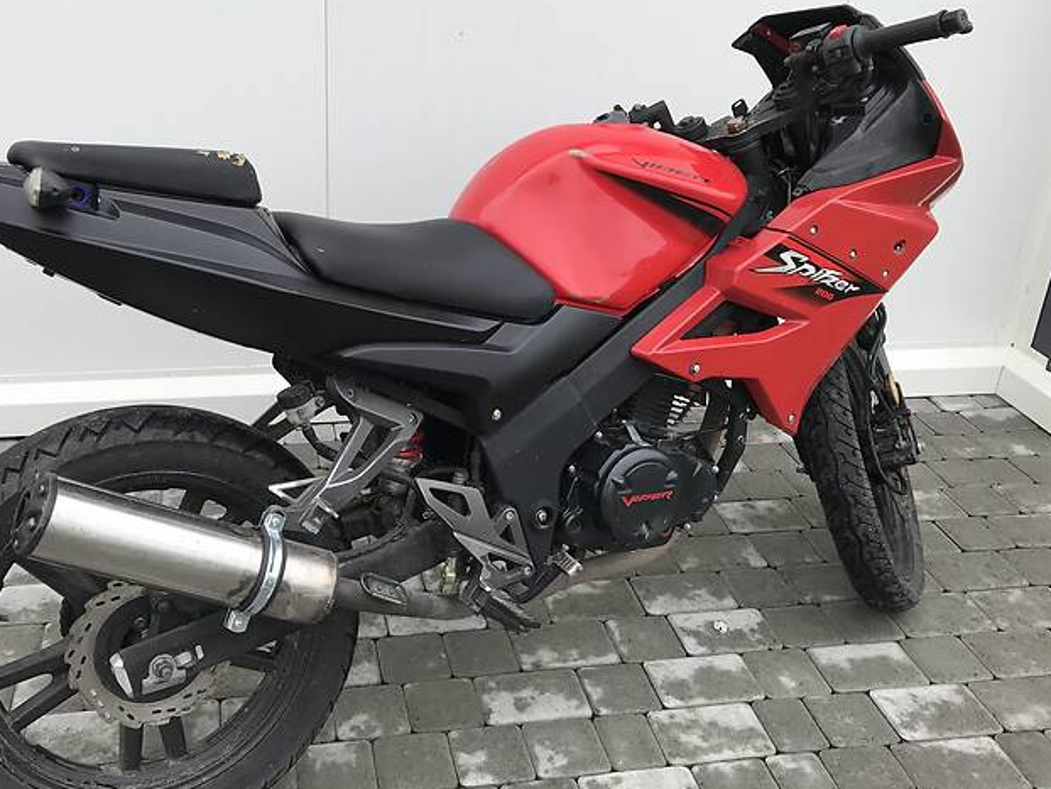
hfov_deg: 51.1
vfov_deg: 39.7
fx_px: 1093
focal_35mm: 36
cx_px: 434
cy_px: 389
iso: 20
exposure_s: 1/404
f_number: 1.8
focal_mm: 4
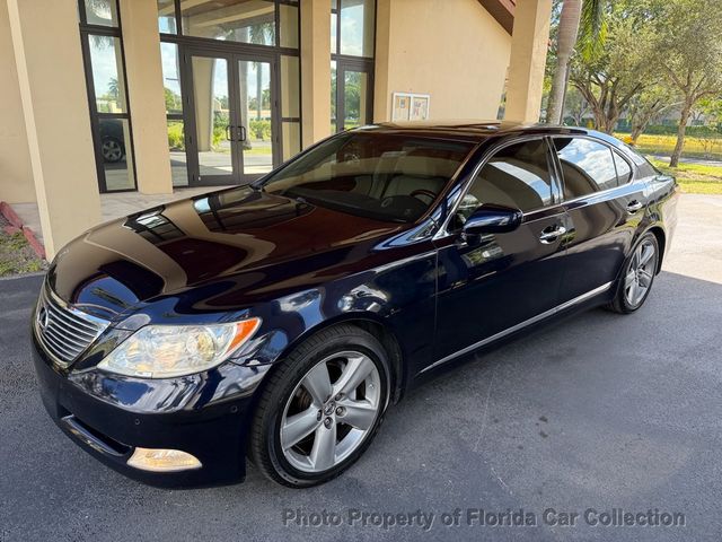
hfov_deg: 71.6
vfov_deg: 56.8
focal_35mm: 24
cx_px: 361
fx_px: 501
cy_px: 271
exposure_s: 1/617
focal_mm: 6.76
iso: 100
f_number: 1.78
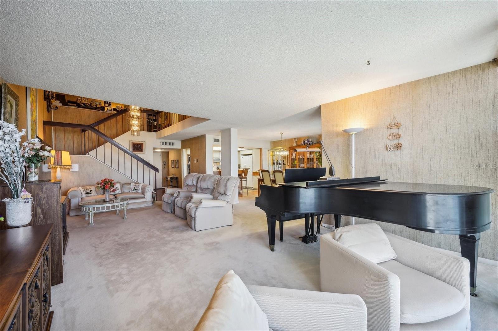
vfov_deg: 85.4
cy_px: 166
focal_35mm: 13
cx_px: 249
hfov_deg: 108.3
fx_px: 180
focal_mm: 13
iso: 400
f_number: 8
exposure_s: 1/15
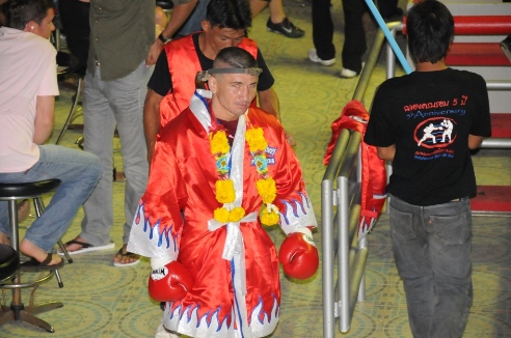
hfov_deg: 12.3
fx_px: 2380
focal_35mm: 168
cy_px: 169
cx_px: 256
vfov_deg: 8.1
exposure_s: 1/250
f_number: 5.3
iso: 3200
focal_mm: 112
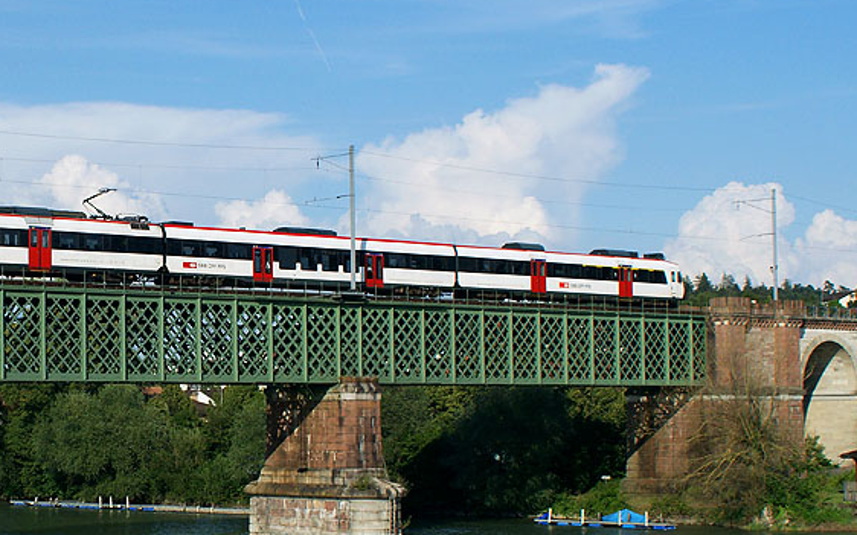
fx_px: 1821
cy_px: 314
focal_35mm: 78
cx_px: 130
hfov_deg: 25.8
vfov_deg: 16.7
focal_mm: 28
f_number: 8
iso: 200
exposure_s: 1/640
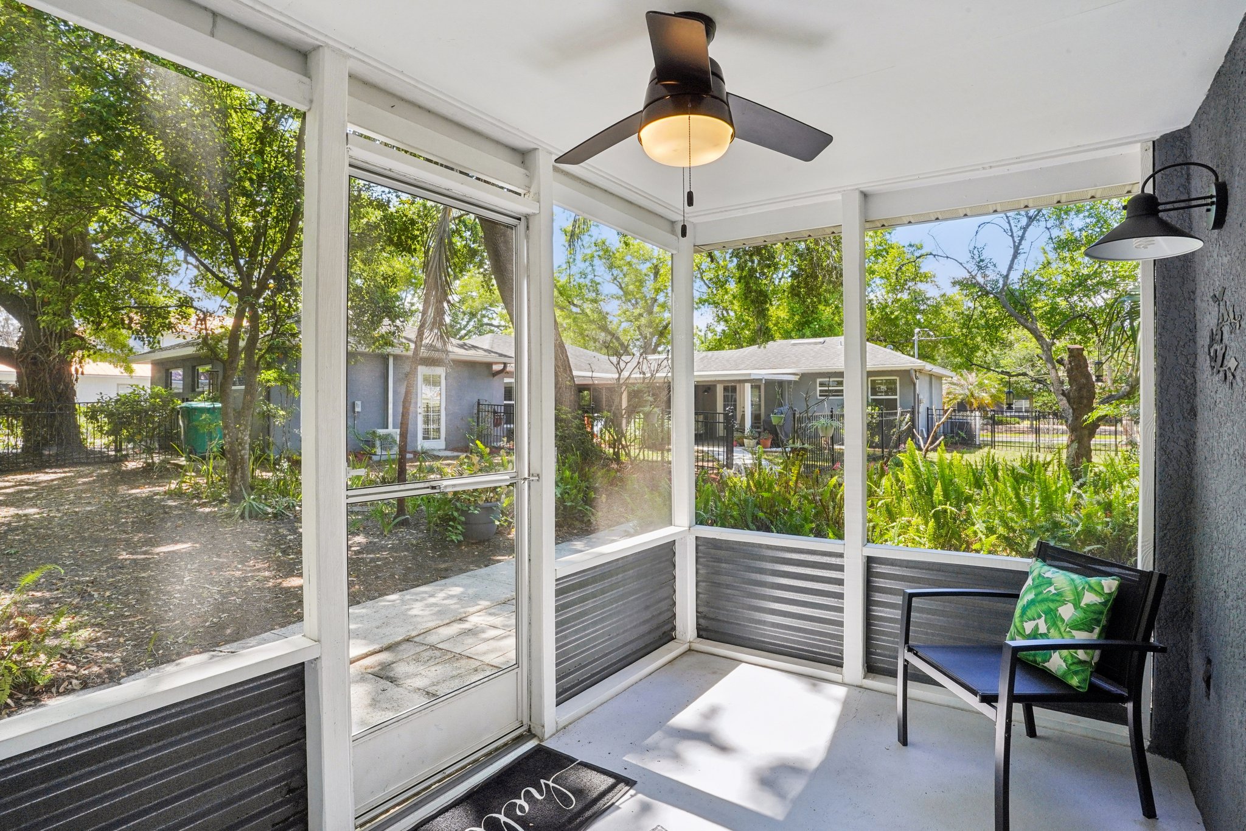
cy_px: 416
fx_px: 588
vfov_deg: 70.4
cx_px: 623
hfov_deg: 93.3
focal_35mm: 17
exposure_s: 1/25
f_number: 18
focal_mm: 17
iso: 400
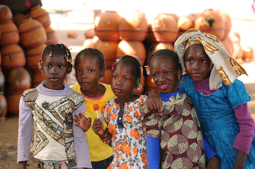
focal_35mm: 105
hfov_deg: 19.5
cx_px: 128
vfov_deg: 13.0
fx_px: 743
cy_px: 84
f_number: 4.5
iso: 250
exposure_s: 1/250
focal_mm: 70
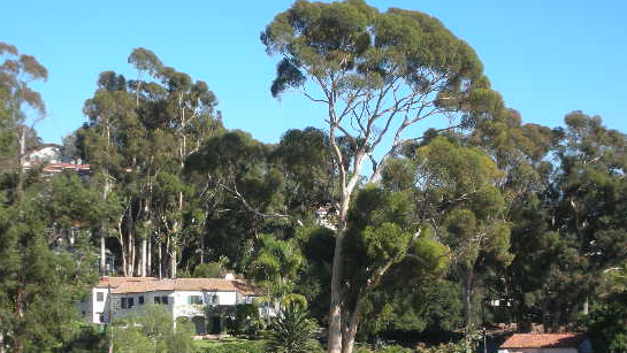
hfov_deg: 19.4
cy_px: 256
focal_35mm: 110
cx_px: 283
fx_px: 1829
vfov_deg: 11.0
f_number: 4.8
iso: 50
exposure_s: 1/166
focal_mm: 14.3
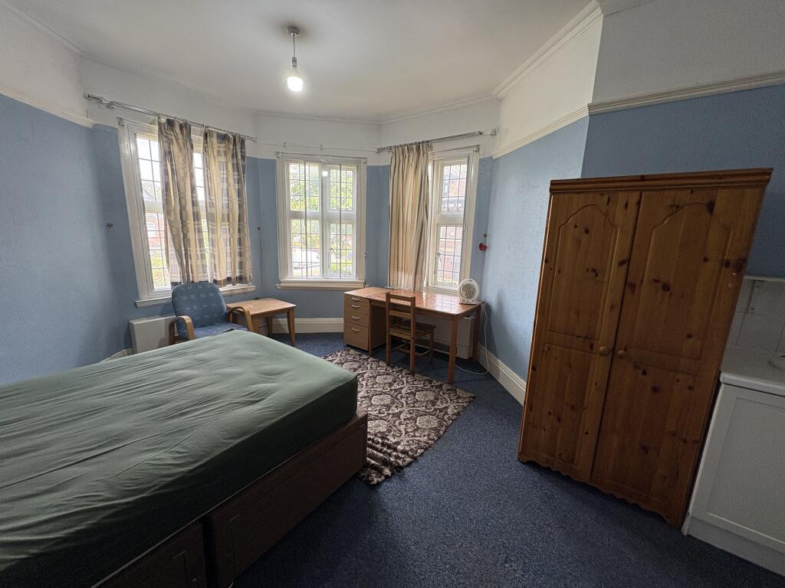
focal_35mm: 14
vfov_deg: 85.7
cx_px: 392
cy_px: 294
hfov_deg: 102.1
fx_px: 317
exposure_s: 1/99
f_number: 2.2
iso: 125
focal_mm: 2.22
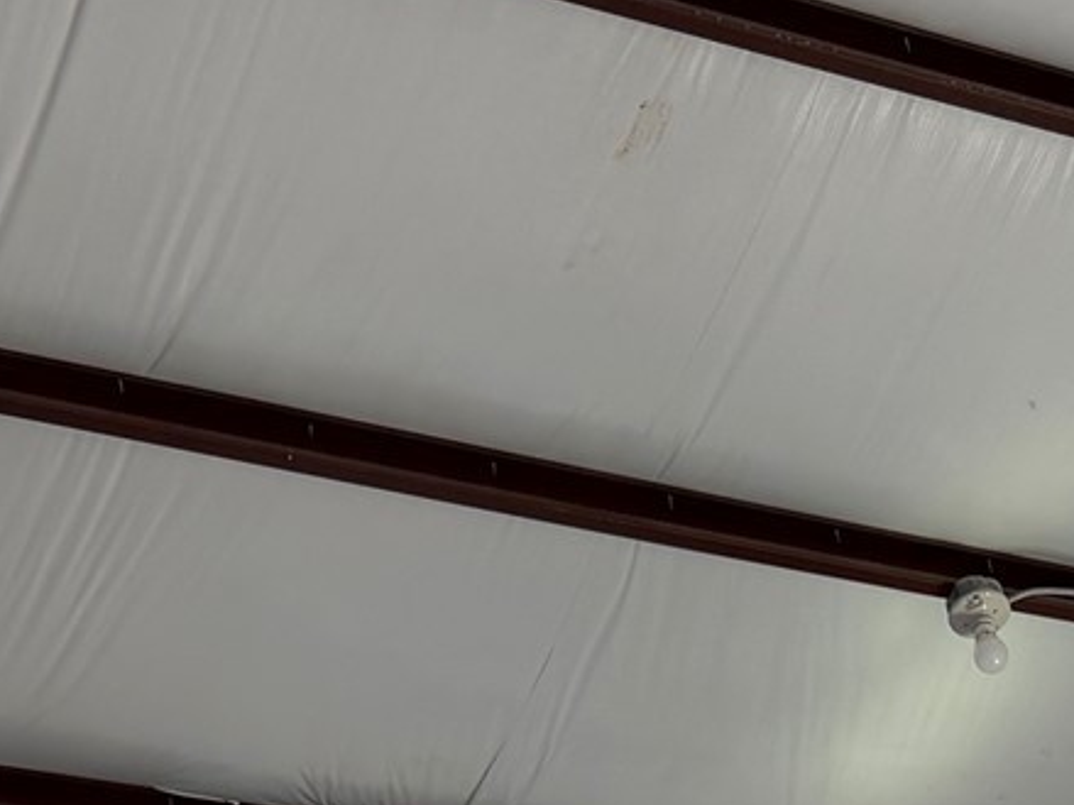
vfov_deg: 12.8
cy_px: 1426
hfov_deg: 18.4
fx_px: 3257
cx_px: 966
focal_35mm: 105
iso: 100
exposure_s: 1/532
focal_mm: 6.76
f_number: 1.78
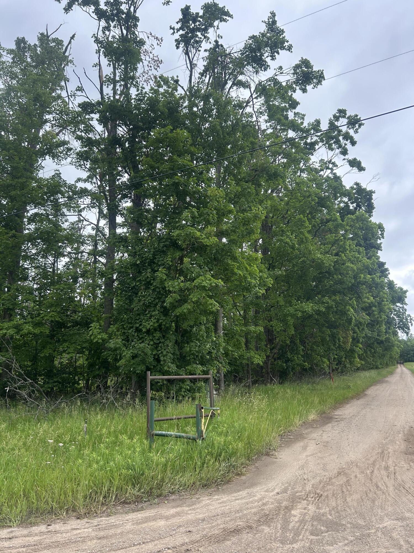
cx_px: 207
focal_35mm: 26
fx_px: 415
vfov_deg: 67.3
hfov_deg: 53.1
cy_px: 276
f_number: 1.5
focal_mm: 5.7
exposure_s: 1/728
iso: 50
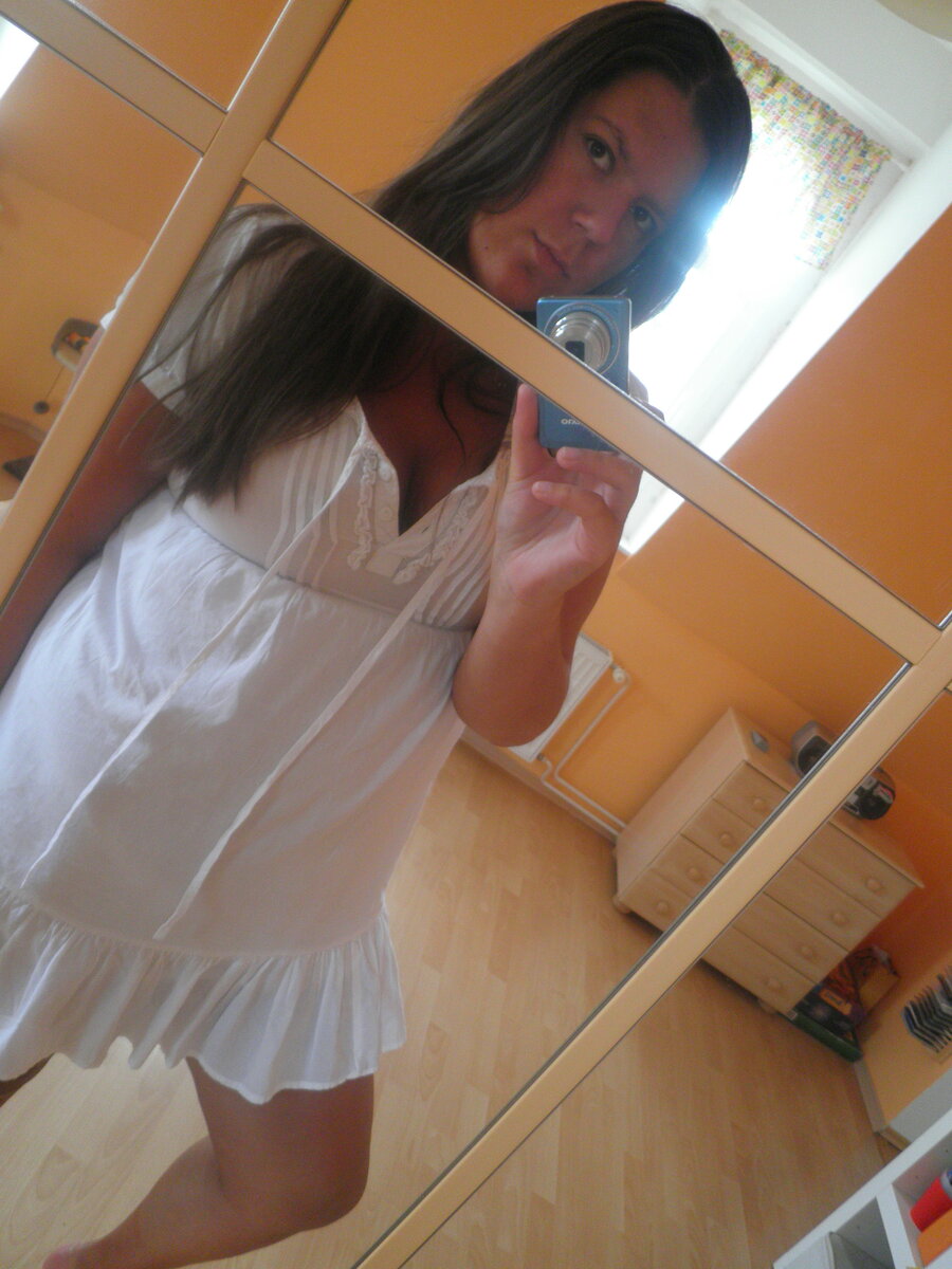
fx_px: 953
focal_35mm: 26
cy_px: 634
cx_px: 476
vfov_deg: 67.3
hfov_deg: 53.1
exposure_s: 1/30
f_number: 2.8
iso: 160
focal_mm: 4.7
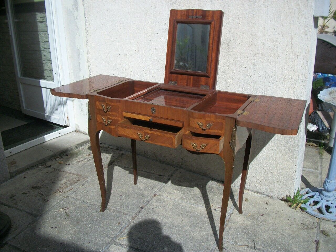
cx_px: 168
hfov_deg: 56.8
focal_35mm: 32
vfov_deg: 44.2
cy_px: 126
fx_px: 311
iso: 80
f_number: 8.8
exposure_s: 1/250
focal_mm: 5.7
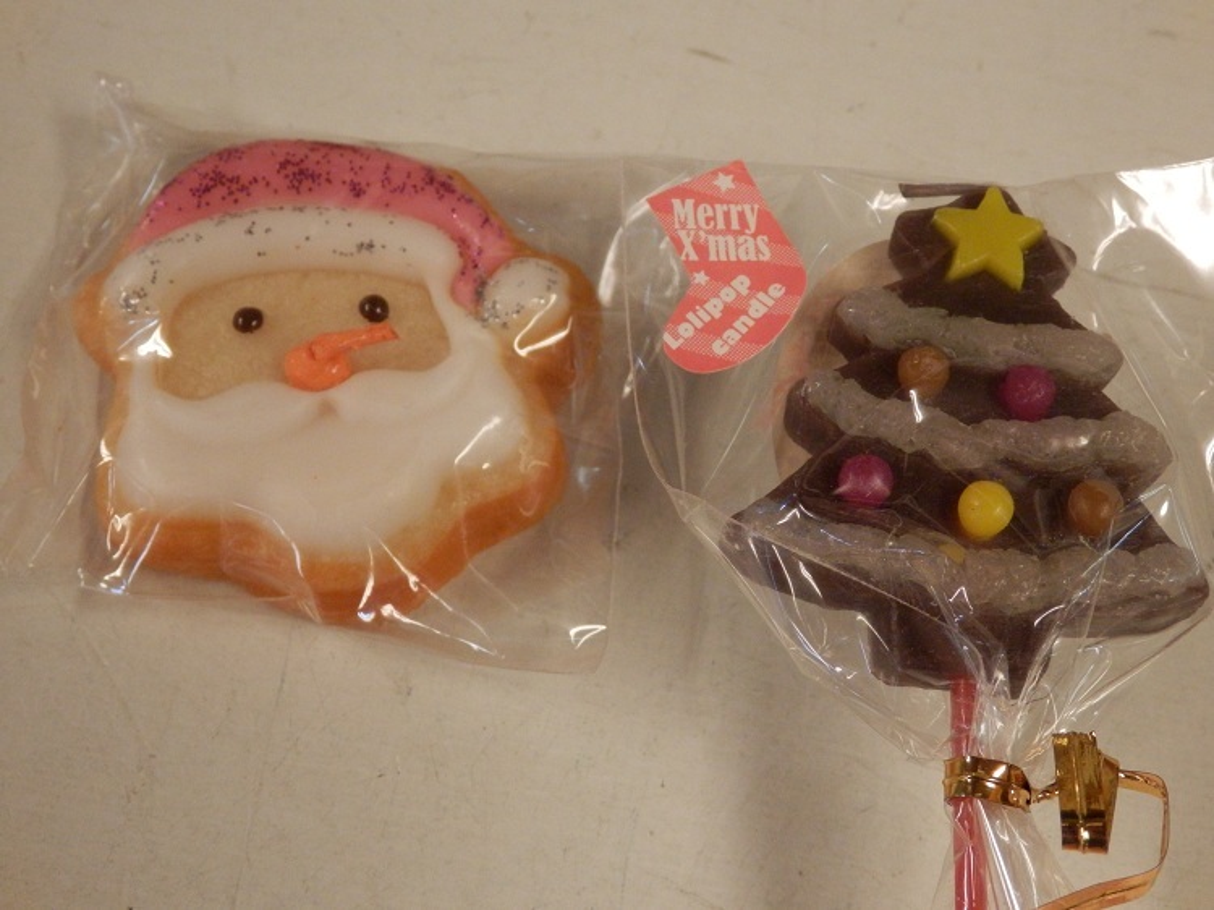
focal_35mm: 54
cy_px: 455
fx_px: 1893
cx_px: 607
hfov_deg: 35.6
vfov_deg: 27.0
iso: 500
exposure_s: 1/100
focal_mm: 9.8
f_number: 4.1
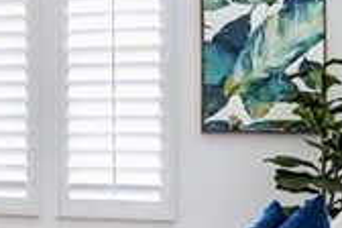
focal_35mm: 73
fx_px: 693
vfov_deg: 18.6
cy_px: 80
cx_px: -157
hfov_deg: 23.0
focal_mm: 12
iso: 100
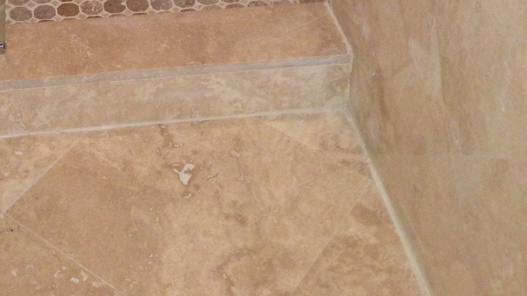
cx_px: 94
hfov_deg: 25.1
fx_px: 1160
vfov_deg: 13.0
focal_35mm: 83
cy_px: -252
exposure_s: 1/20
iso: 200
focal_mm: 4.13
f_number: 2.4
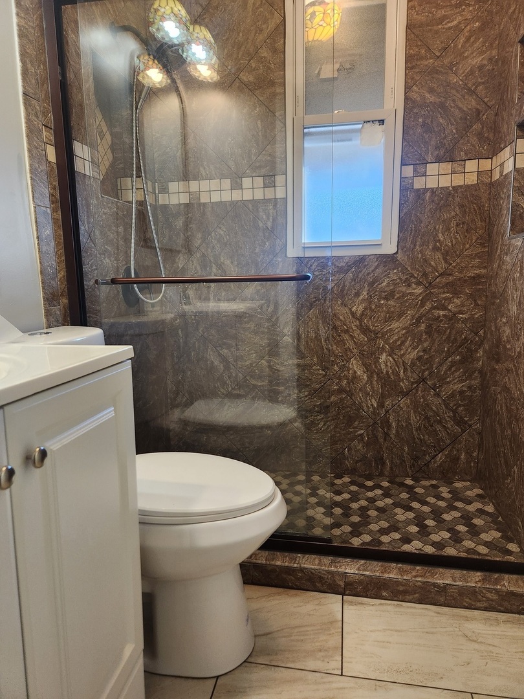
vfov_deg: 73.9
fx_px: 464
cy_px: 350
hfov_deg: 58.9
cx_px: 262
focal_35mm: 23
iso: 250
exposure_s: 1/120
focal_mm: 5.4
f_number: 1.8
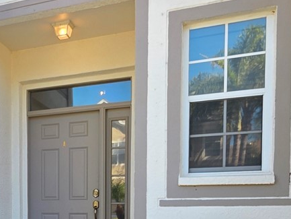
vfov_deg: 28.2
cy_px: 226
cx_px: -5
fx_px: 404
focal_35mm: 48
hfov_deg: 35.5
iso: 40
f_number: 1.9
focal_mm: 2.2
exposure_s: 1/310
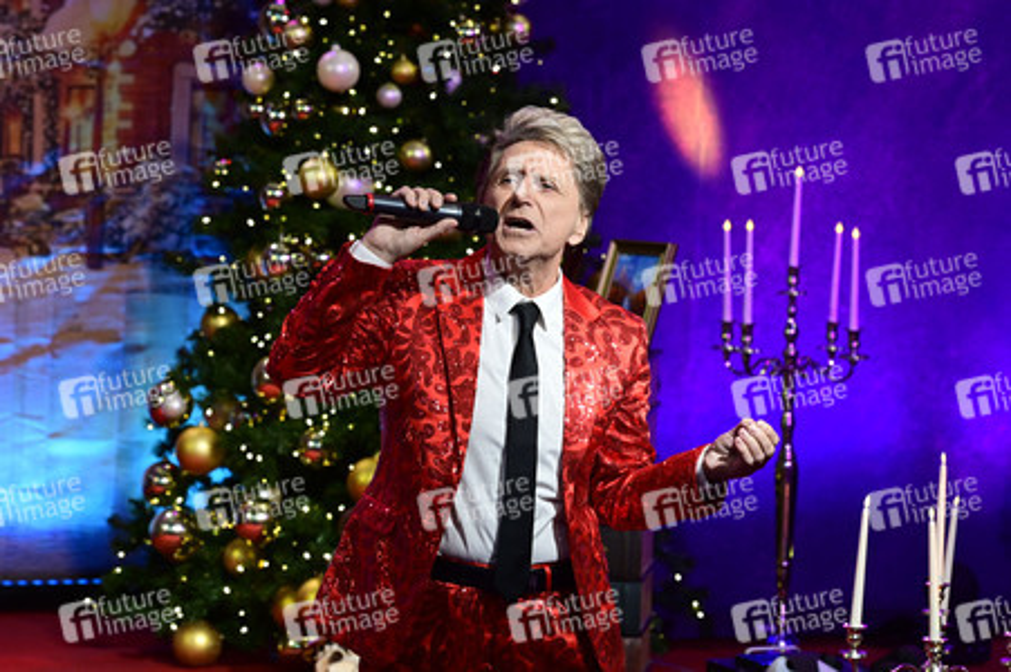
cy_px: 336
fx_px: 3424
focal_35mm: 122
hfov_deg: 16.8
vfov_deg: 11.2
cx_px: 506
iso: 2000
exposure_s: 1/400
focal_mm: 122
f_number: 4.5
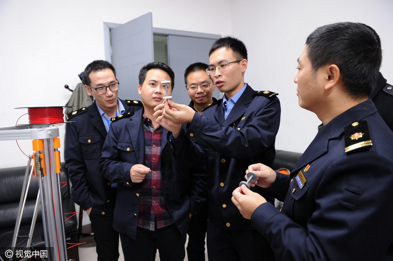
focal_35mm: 26
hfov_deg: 69.4
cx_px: 196
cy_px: 130
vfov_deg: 49.5
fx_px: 284
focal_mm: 26
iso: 1000
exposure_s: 1/25
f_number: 4.5
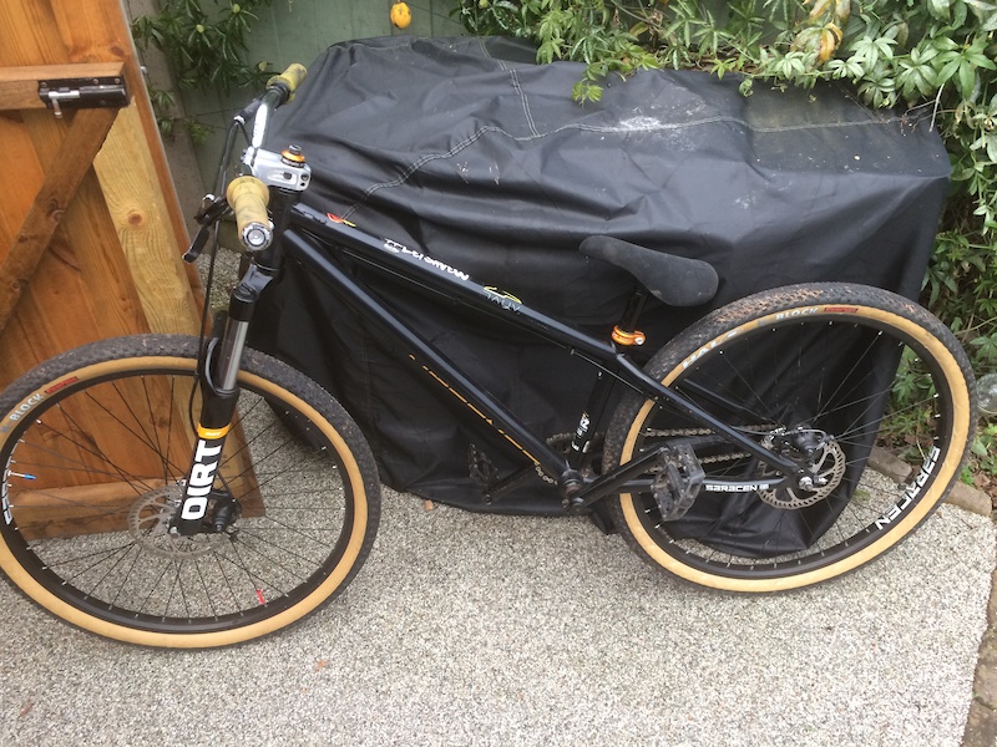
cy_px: 374
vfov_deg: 48.2
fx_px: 835
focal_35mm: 29
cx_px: 498
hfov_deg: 61.7
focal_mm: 4.15
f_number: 2.2
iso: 50
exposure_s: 1/33
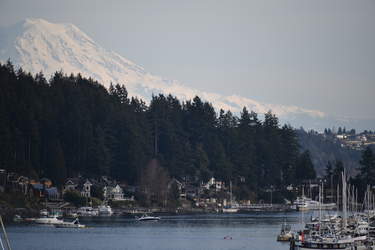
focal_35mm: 300
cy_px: 125
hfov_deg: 6.9
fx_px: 3126
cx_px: 188
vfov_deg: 4.6
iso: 180
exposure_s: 1/640
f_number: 5.6
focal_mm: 300
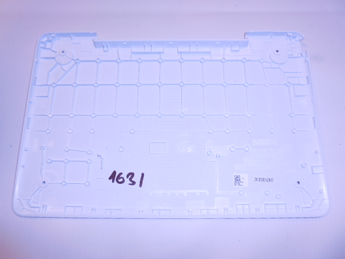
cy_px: 130
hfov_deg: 67.3
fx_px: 259
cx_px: 172
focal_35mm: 26
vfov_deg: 53.1
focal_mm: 4.6
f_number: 3.5
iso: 125
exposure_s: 1/30
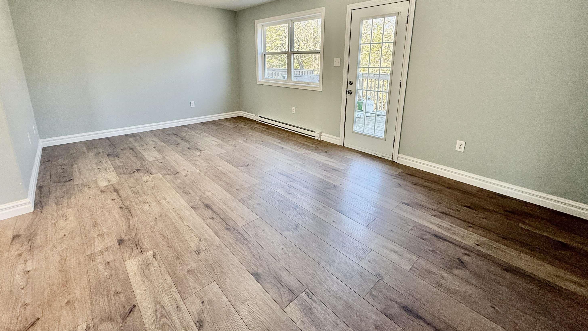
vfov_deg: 65.9
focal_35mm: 16
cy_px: 121
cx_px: 294
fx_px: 249
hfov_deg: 99.4
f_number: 2.2
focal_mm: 2.22
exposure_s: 1/120
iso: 125
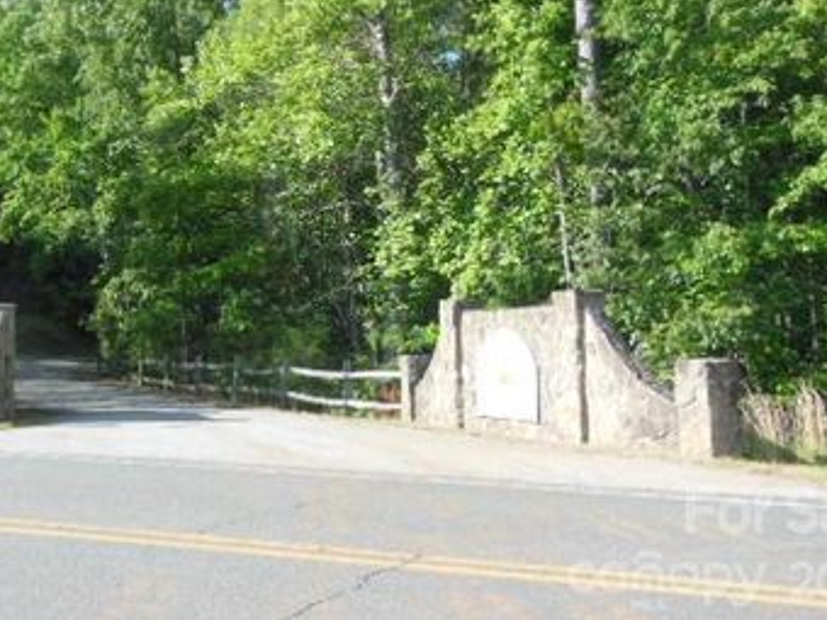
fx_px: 1195
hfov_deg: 38.0
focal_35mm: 50
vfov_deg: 28.9
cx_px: 316
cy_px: 203
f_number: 3.9
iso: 125
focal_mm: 6
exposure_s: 1/320
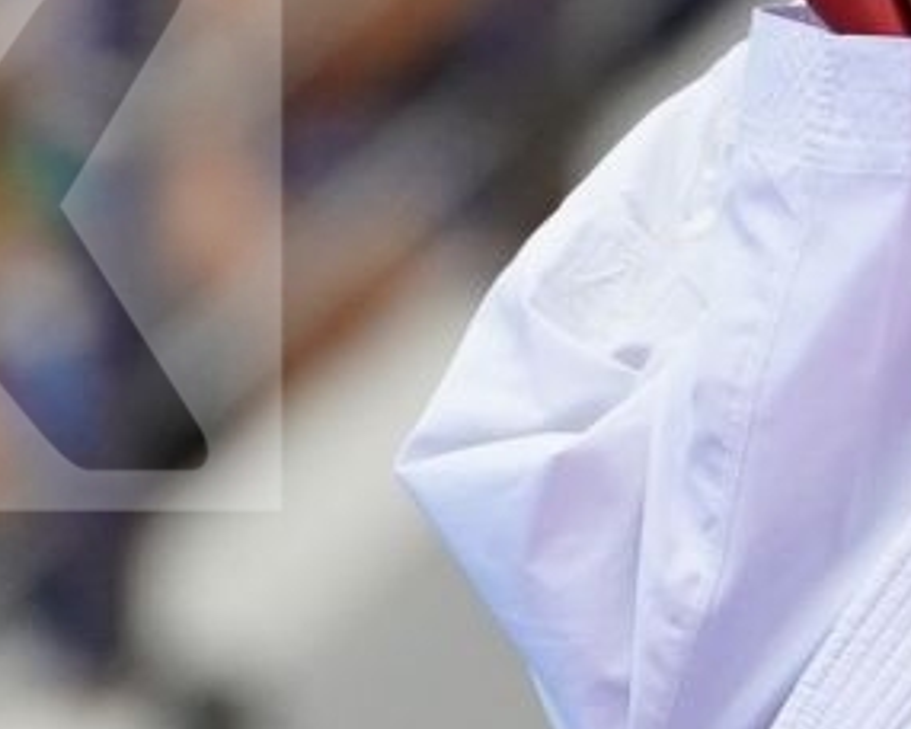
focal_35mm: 1781
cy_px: 221
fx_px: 48019
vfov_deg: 0.9
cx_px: 1068
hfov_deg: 1.1
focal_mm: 200
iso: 1250
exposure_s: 1/1000
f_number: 2.8
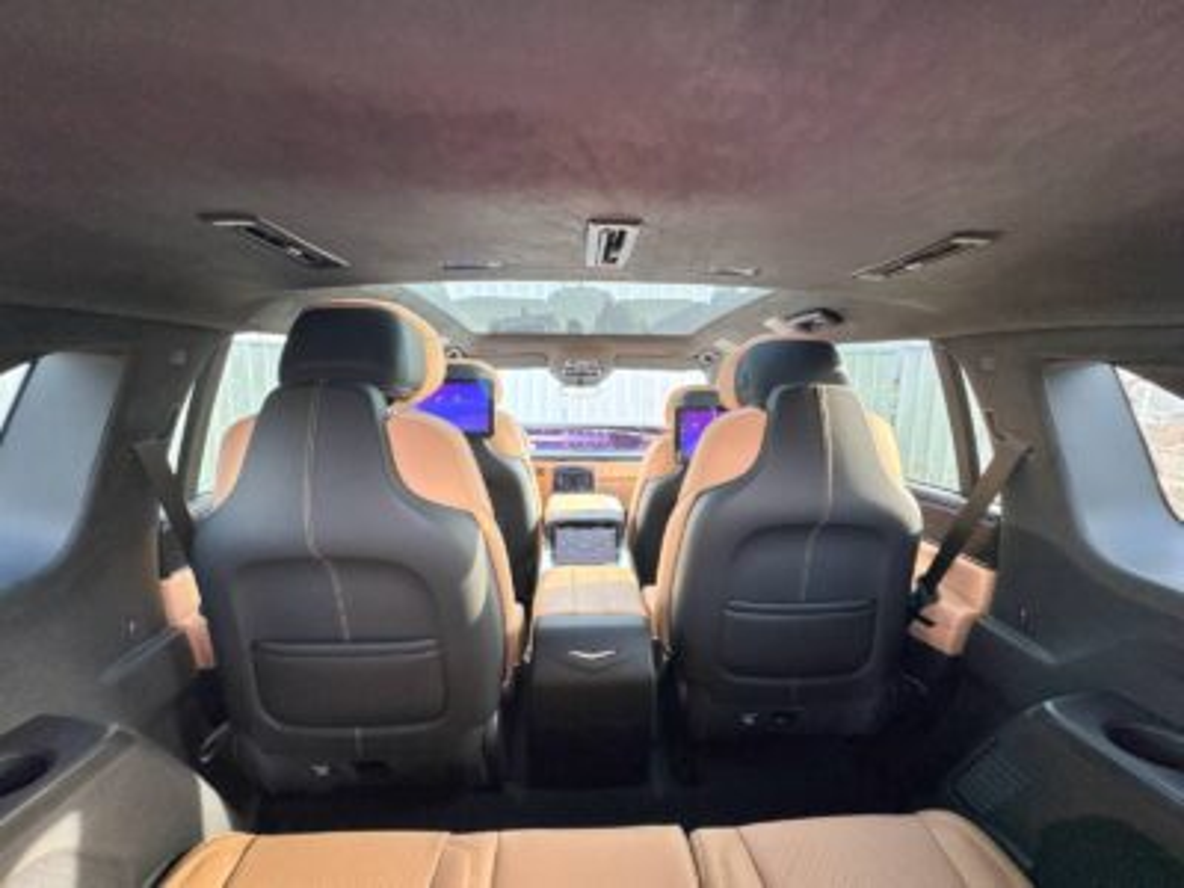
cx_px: 592
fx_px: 479
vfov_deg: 85.7
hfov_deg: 102.1
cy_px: 444
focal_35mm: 14
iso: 160
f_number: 2.2
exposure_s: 1/99
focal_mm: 2.22
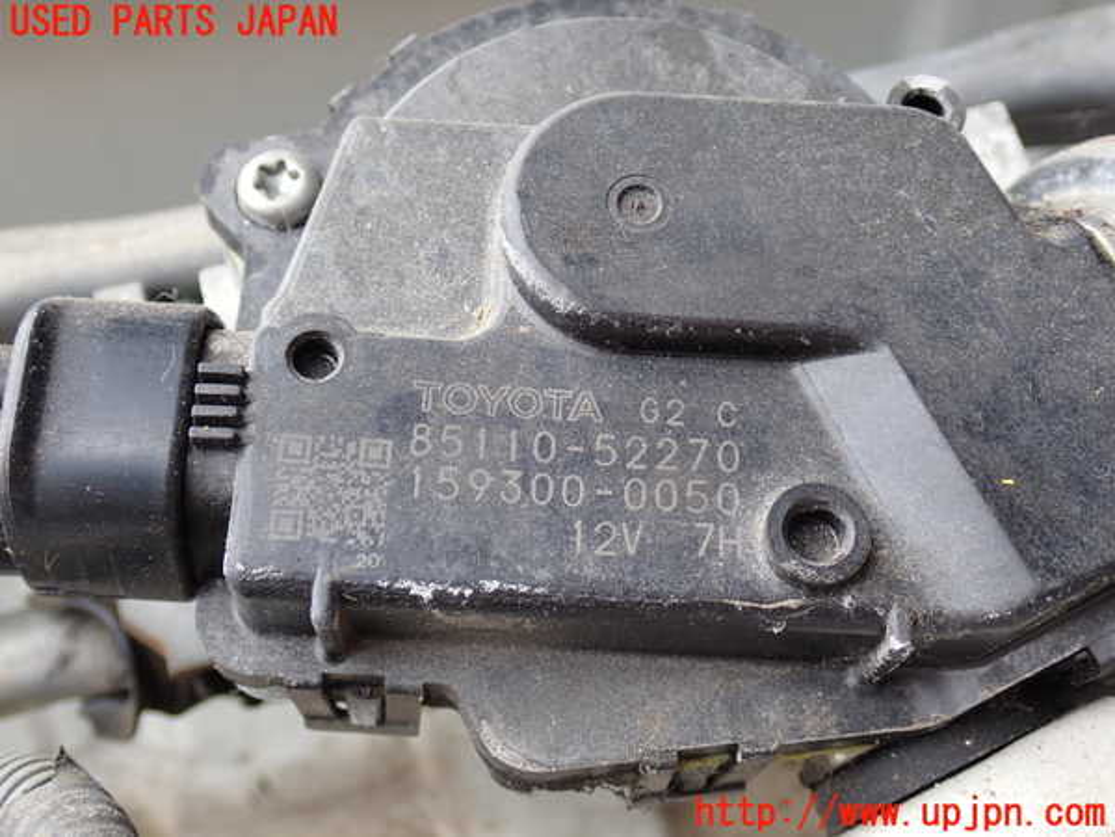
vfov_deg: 32.9
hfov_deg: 42.9
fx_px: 1417
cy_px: 418
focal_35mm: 44
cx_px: 558
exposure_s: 1/100
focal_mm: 7.84
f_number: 2.9
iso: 100
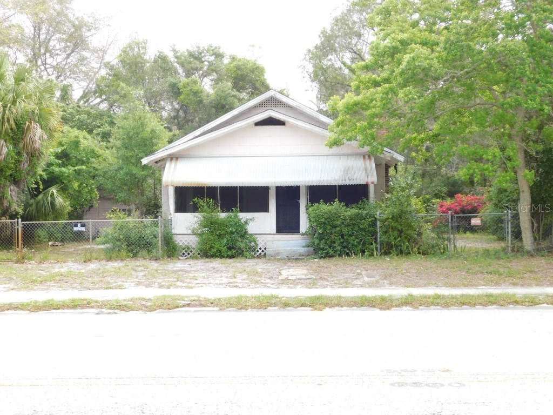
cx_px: 276
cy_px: 208
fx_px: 719
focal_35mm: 45
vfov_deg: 32.2
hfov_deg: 42.1
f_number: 3.7
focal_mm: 8
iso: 125
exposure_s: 1/200
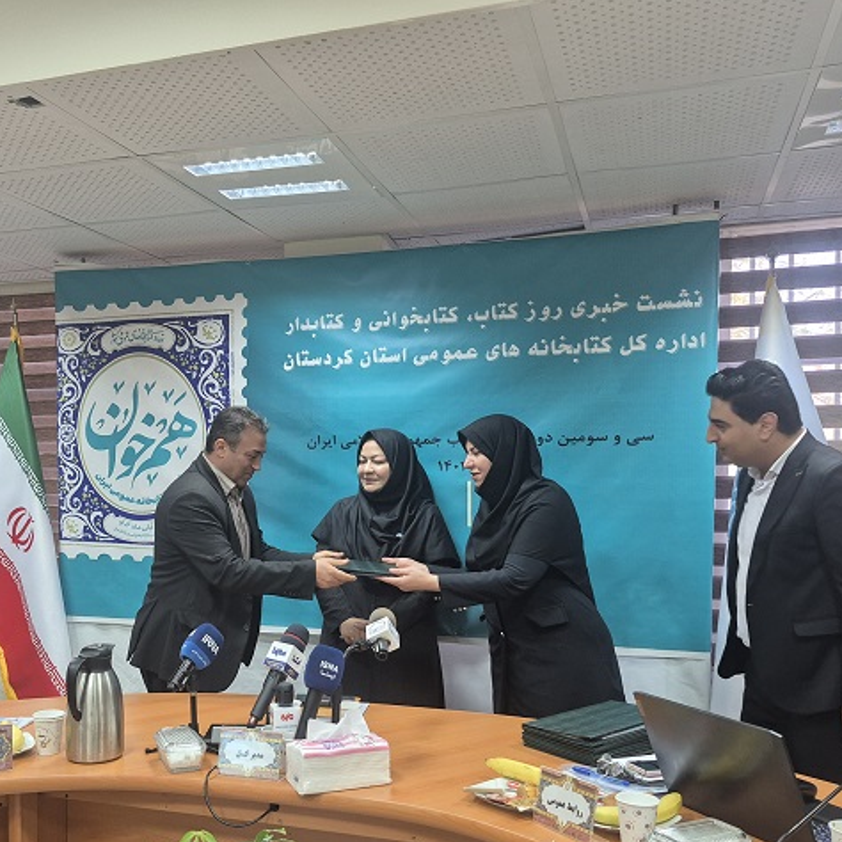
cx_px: 314
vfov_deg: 49.4
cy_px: 510
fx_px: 908
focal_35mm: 33
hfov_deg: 49.3
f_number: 1.8
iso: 250
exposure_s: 1/100
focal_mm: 5.4
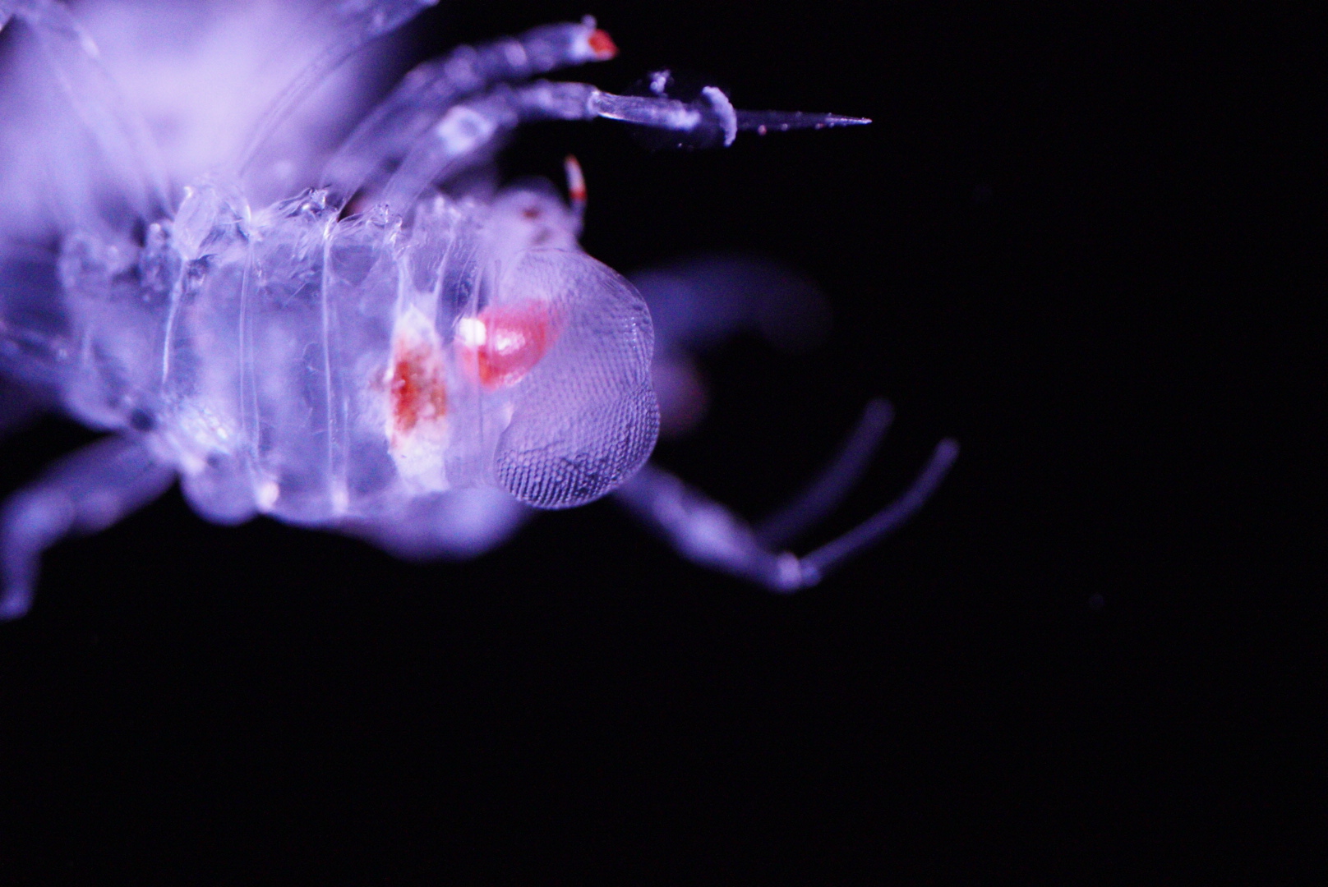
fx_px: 4983
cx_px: 664
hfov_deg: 15.2
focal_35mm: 135
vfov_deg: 10.2
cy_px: 444
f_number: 3.5
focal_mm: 90
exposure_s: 1/160
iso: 8000
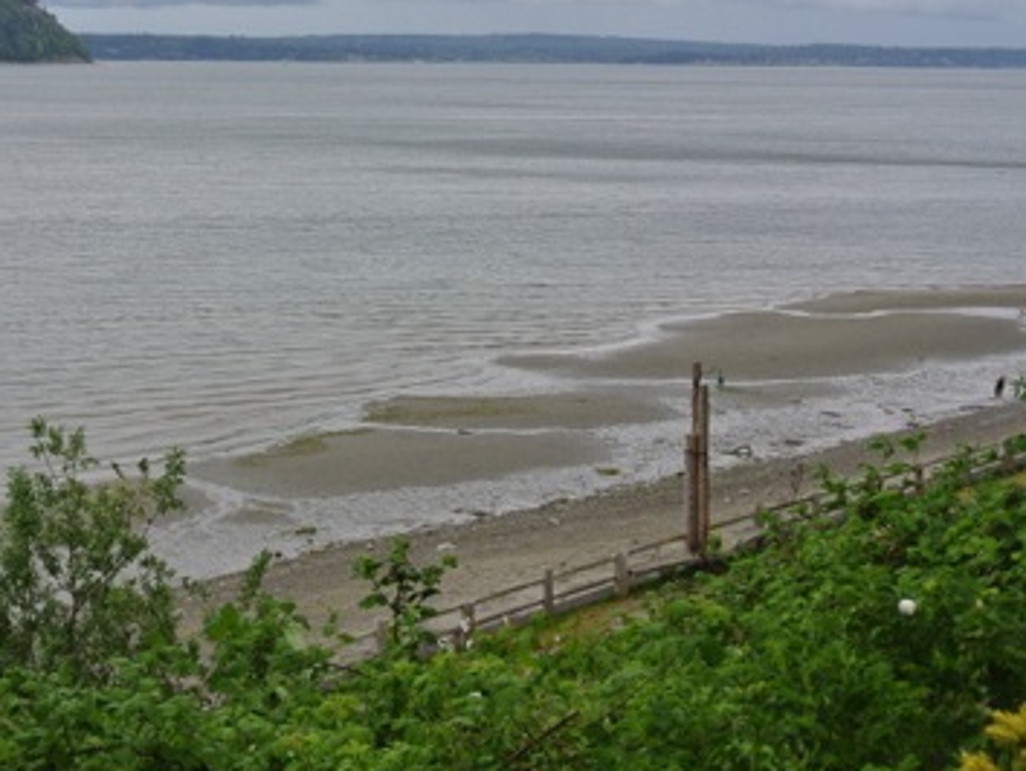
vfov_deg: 20.1
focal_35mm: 73
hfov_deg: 26.4
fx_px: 2165
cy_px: 246
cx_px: 275
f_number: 4.2
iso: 100
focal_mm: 15.7
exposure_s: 1/250
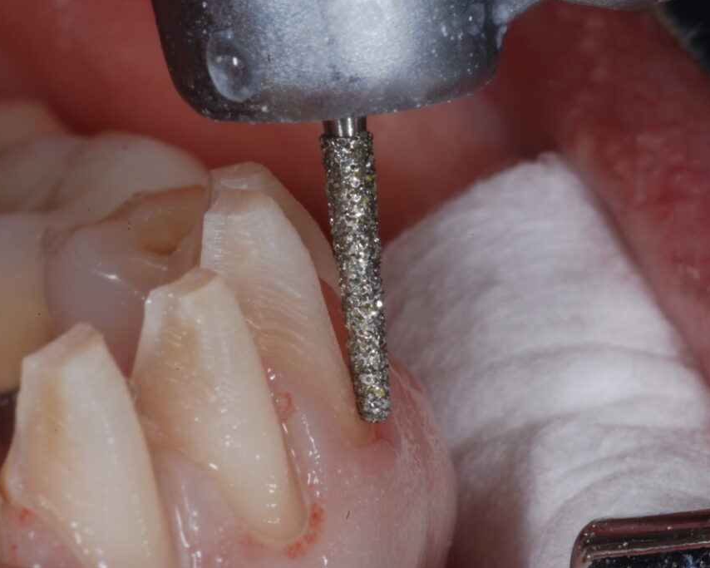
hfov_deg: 10.9
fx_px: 3731
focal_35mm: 178
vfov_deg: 8.7
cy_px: 284
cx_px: 367
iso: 100
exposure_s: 1/200
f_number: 22
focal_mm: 105
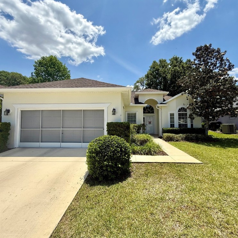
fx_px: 132
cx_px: 123
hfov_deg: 83.9
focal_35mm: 17
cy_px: 118
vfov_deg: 84.0
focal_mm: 2.22
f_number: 2.2
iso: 50
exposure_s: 1/1961
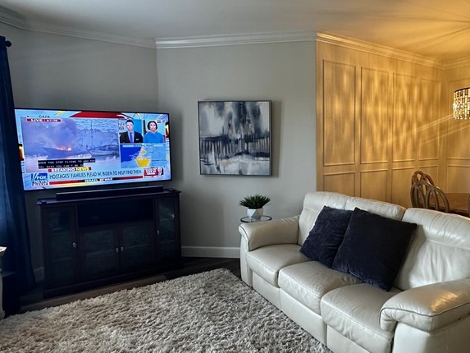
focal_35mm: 25
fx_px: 340
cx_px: 305
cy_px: 175
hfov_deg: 67.8
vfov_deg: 54.9
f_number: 2.2
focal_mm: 2.22
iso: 160
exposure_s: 1/60
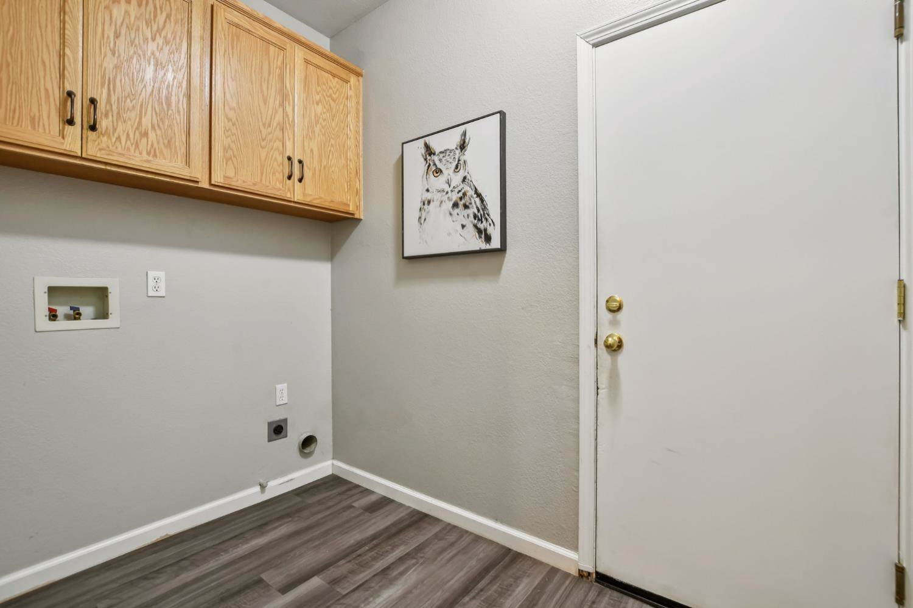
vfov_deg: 77.3
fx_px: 380
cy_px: 304
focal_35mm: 15
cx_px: 456
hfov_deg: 100.4
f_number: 8
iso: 100
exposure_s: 1/2.5
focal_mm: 10
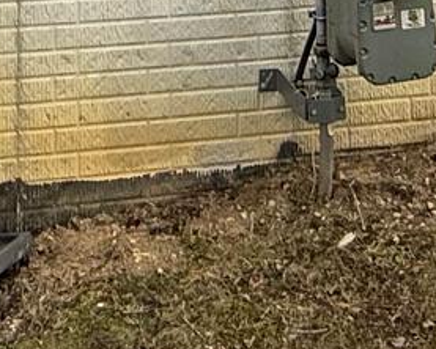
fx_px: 1304
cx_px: 126
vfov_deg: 11.8
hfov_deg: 18.9
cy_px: -538
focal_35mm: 101
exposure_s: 1/864
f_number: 2.2
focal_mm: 2.22
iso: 50
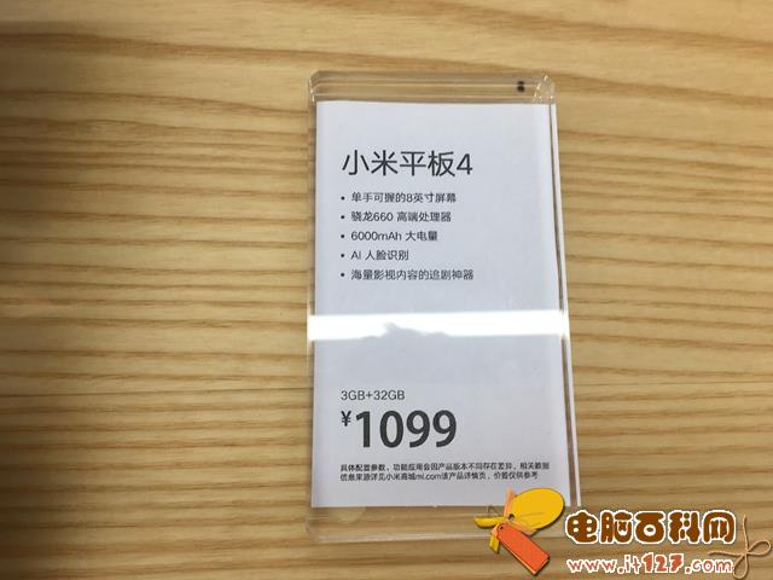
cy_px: 290
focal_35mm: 29
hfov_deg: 61.7
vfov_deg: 48.2
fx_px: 648
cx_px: 386
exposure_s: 1/50
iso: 32
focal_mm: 4.15
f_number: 2.2
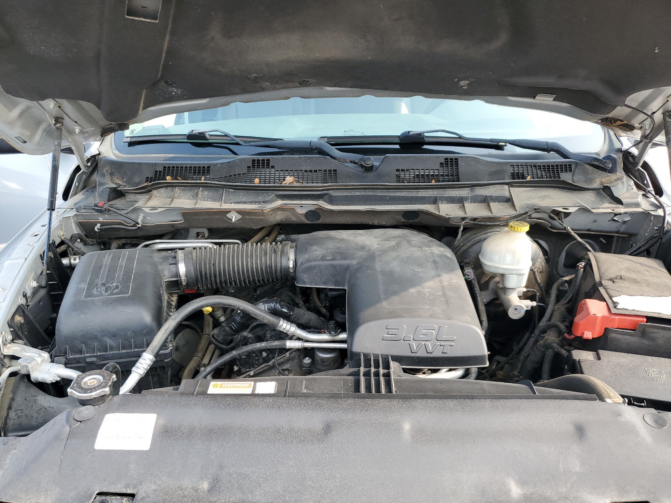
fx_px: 504
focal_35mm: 26
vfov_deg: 53.1
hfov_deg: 67.3
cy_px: 252
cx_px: 336
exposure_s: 1/435
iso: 50
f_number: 1.5
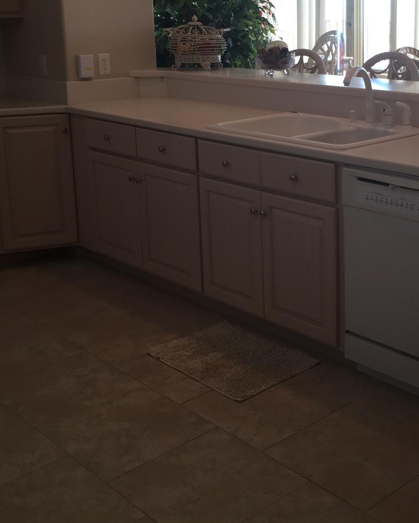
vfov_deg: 37.0
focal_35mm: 50
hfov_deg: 30.0
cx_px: 293
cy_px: 176
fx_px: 775
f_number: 2.2
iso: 32
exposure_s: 1/120
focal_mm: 4.15
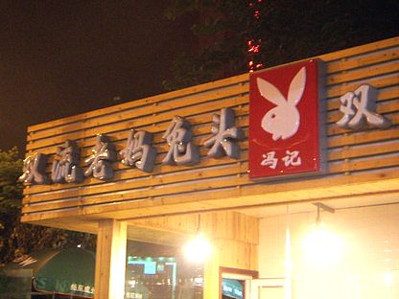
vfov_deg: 23.3
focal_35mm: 63
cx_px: 200
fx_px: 726
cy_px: 150
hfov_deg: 30.7
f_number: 3.2
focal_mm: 8.3
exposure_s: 1/3
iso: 200
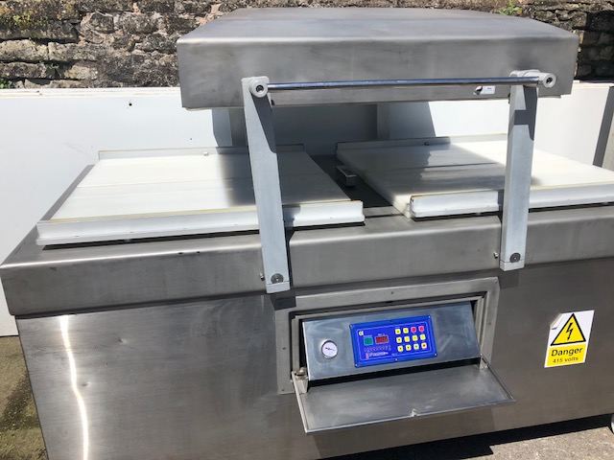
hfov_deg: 63.4
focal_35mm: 28
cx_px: 307
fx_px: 497
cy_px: 230
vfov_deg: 49.7
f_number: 1.8
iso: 25
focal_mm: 3.99
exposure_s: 1/3436
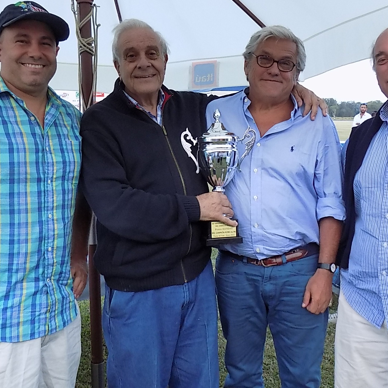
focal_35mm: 40
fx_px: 507
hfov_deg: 41.8
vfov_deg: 41.8
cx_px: 213
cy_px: 170
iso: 200
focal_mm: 4
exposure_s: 1/30
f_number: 3.1
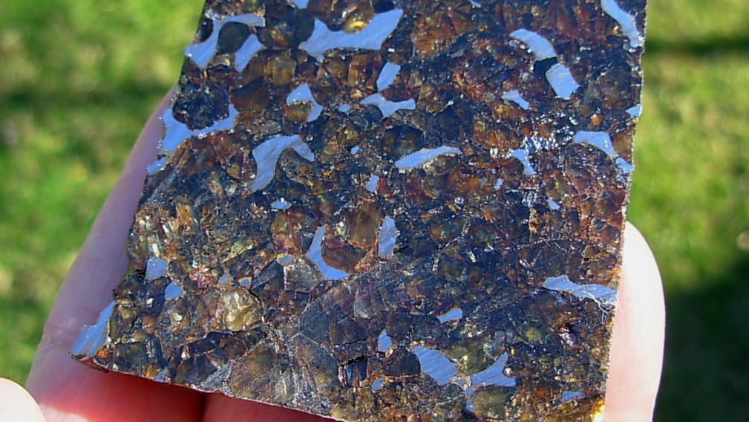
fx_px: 834
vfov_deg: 28.4
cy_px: 201
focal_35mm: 42
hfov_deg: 48.3
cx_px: 375
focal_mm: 6.3
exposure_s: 1/192
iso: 50
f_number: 2.9
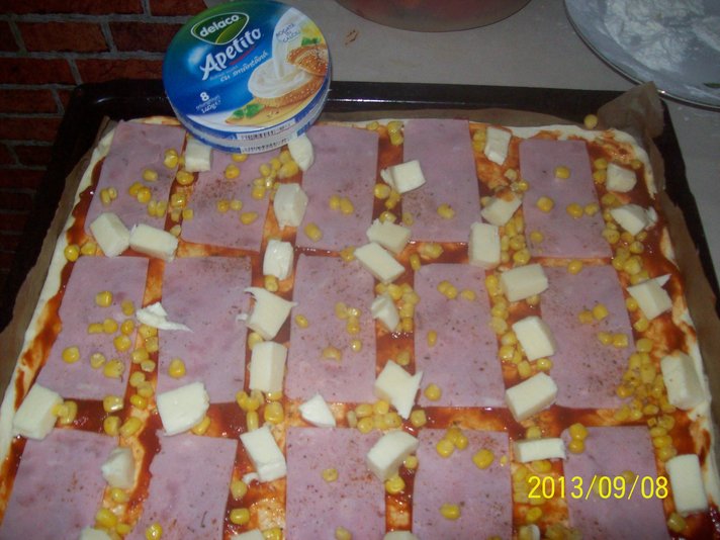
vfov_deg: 39.7
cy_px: 270
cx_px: 360
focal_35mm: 36
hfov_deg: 51.4
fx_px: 749
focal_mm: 6
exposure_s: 1/64
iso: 200
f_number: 2.7
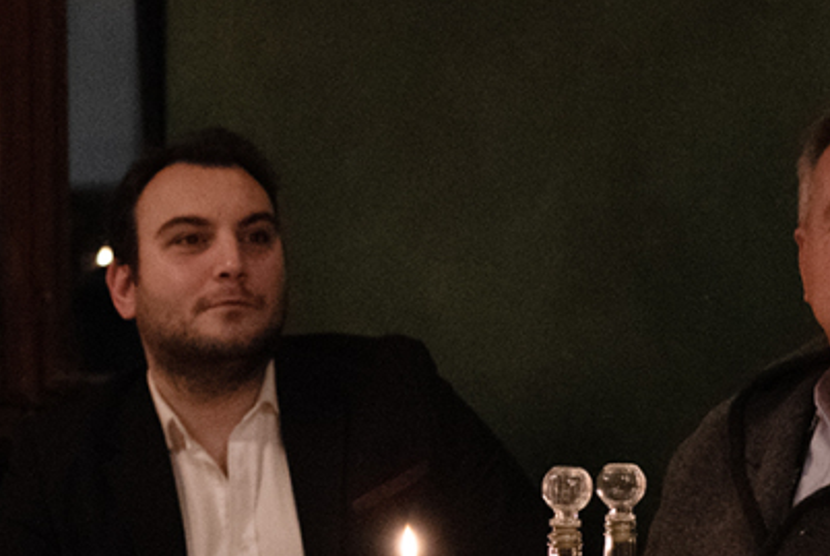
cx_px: -2
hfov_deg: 7.8
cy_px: 434
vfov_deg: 5.3
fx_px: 6024
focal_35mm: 261
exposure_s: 1/50
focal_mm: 70
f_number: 3.5
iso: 1600
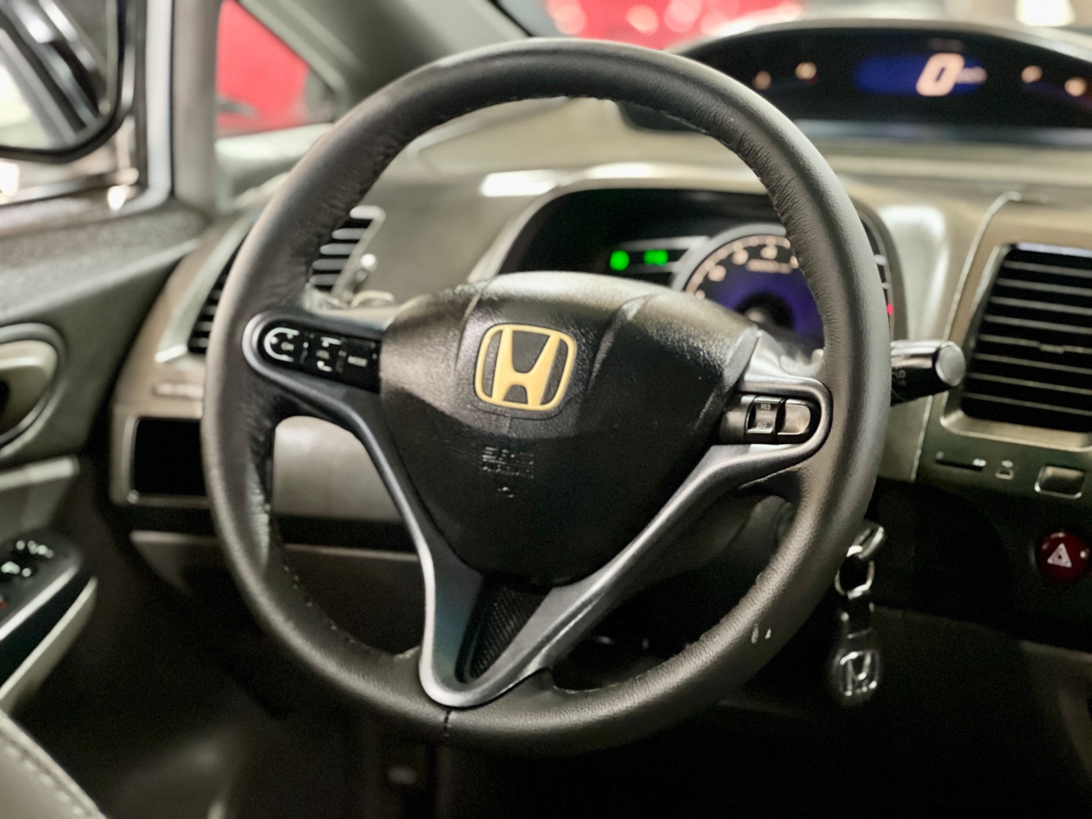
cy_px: 410
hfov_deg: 25.3
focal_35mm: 77
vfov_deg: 19.1
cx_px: 546
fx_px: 2429
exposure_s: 1/15
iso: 1000
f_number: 2.8
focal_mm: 9
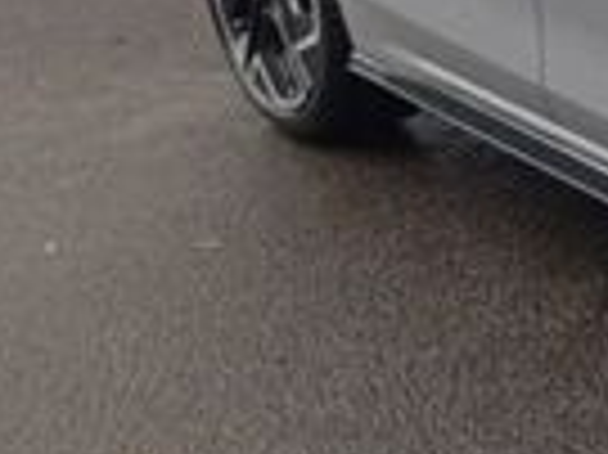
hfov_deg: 14.8
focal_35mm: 107
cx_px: 1252
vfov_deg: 13.7
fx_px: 1878
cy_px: 90
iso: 132
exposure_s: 1/101
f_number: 1.88
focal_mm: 5.59
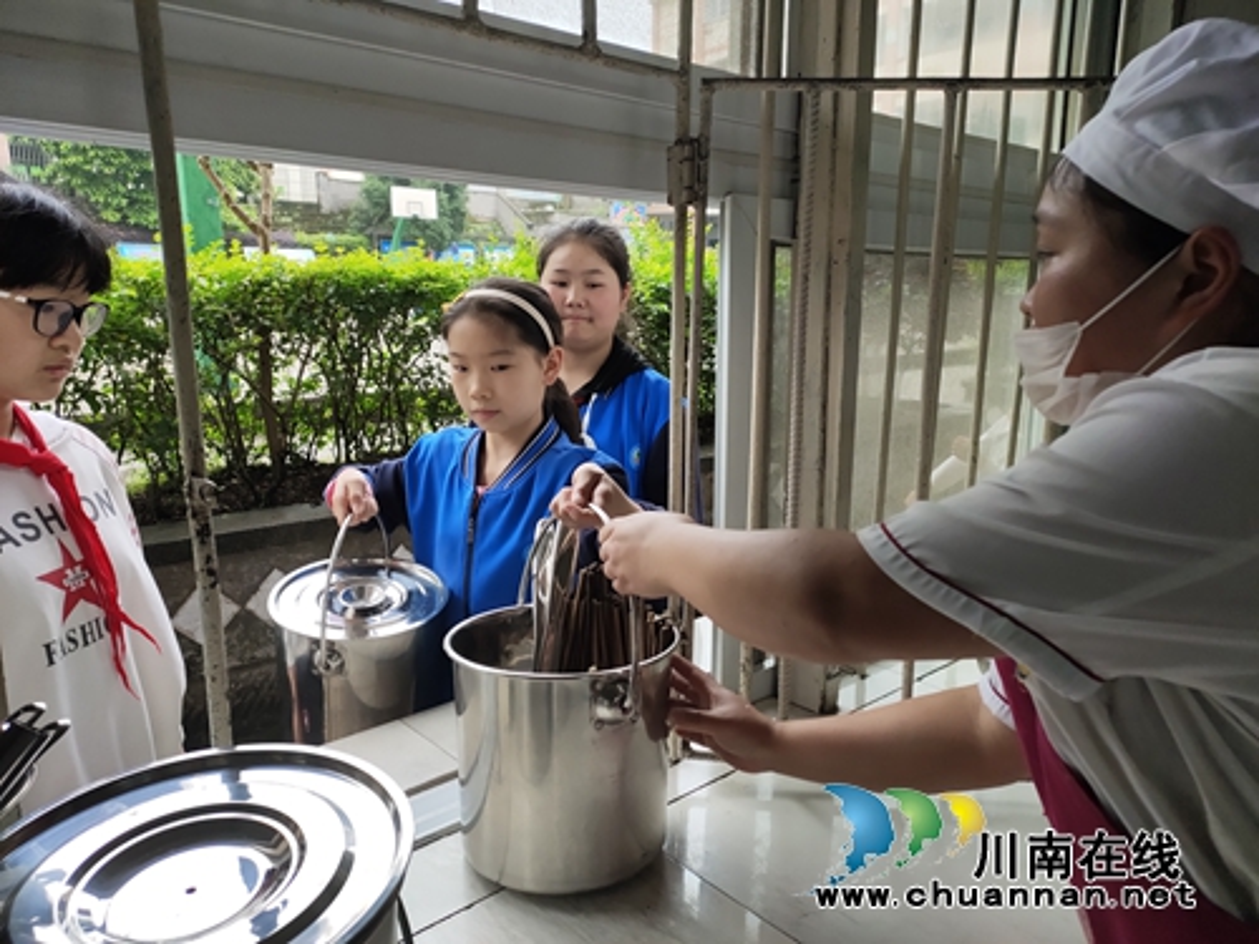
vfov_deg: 58.9
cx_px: 630
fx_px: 837
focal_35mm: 23
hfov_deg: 73.9
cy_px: 472
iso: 105
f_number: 1.79
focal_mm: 4.76
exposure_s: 1/210
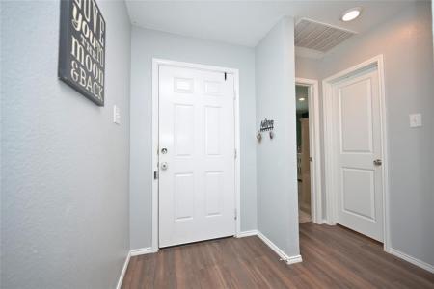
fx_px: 169
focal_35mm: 14
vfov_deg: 81.2
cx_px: 217
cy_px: 144
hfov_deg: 104.3
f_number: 4
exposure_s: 1/40
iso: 200
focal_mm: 14
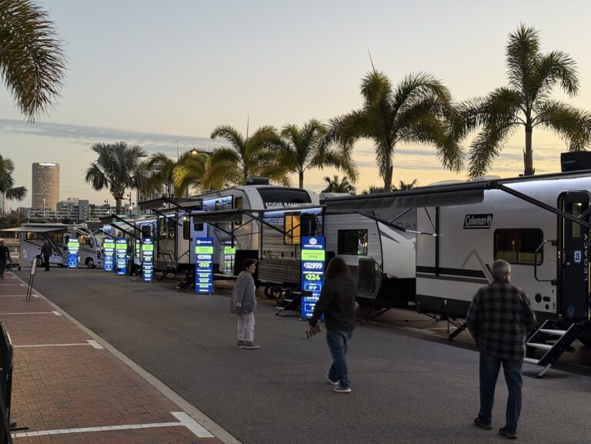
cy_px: 222
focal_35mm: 48
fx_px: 820
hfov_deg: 39.7
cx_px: 296
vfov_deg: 30.3
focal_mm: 6.76
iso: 200
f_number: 1.78
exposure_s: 1/60
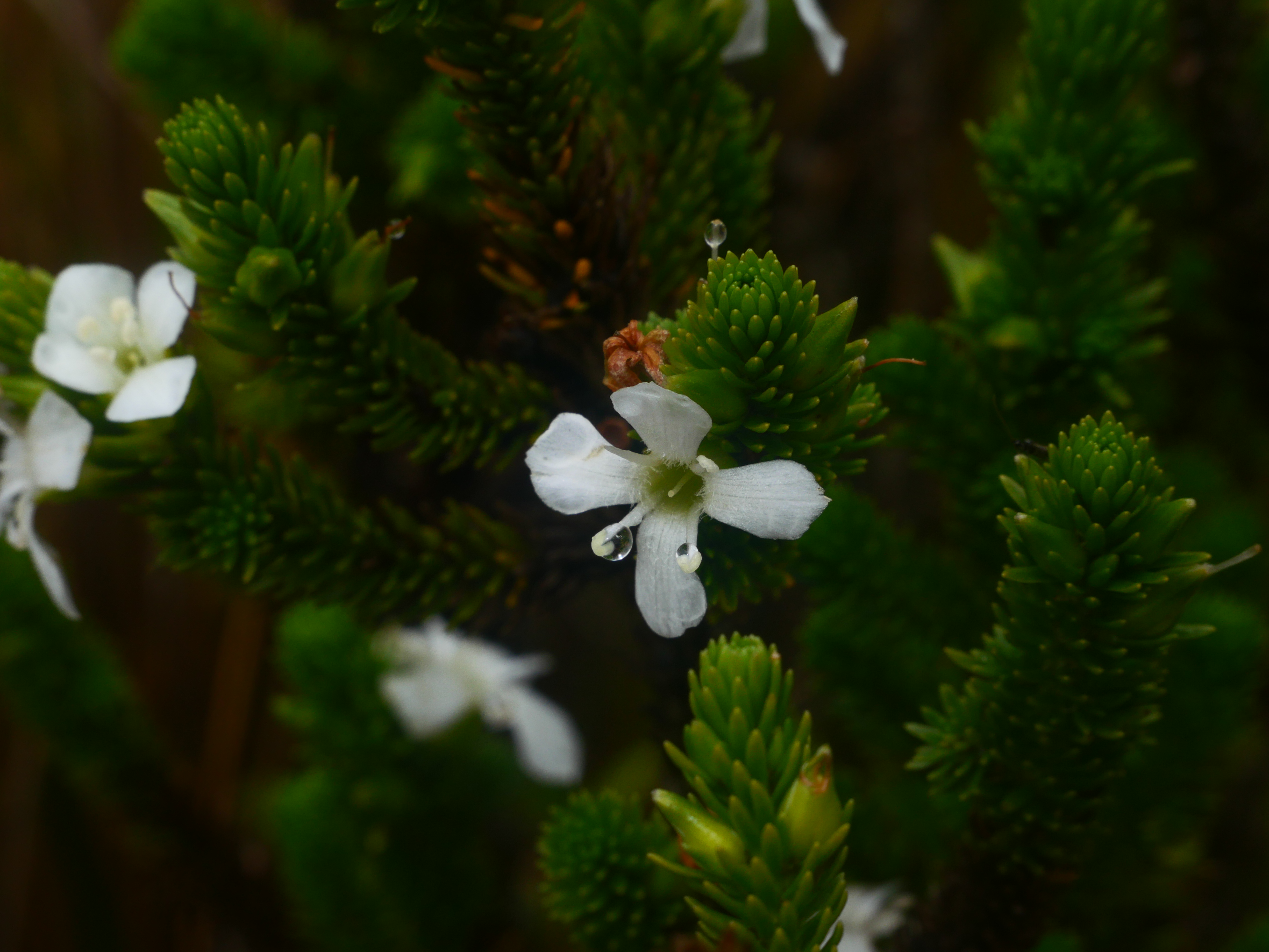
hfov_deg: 15.5
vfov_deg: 11.7
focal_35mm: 127
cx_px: 607
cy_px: 497
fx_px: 4656
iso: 200
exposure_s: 1/250
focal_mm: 60
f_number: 14
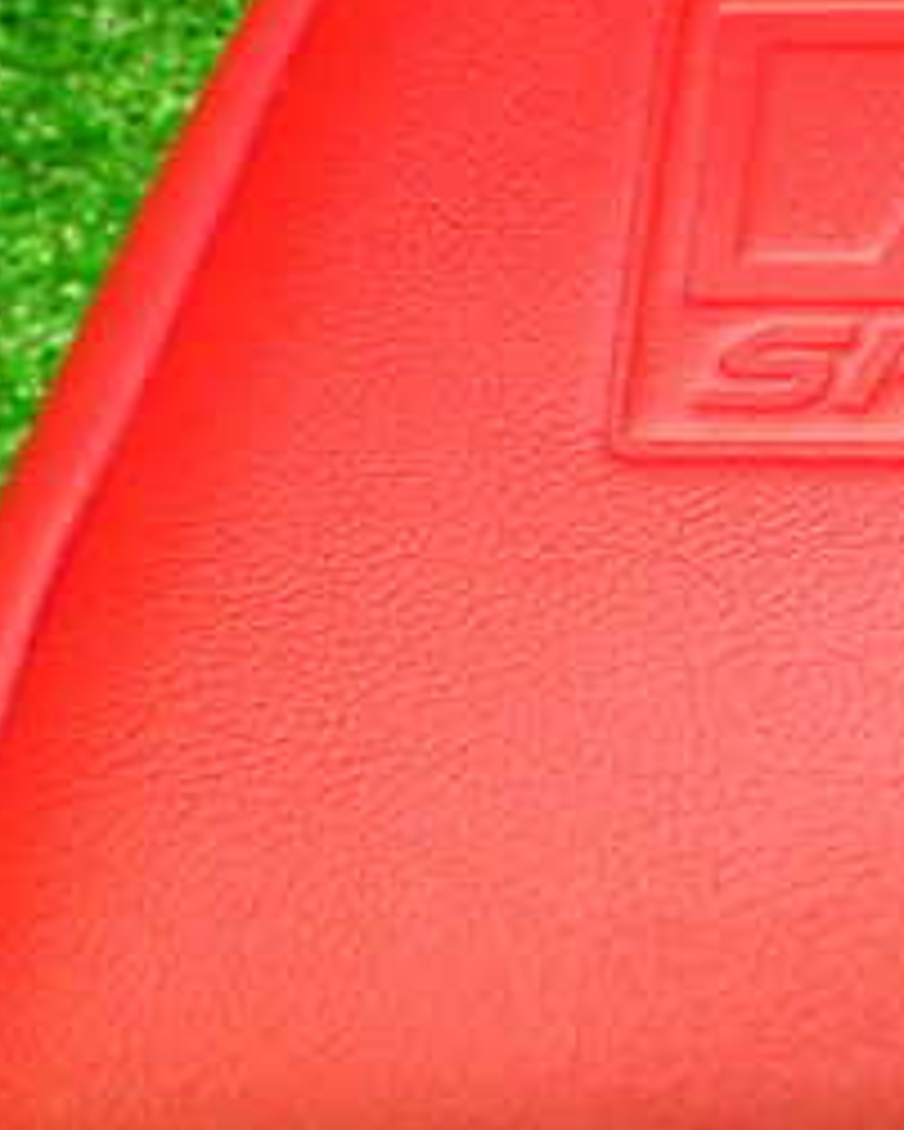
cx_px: 1061
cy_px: 239
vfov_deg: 26.7
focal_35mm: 70
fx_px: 2340
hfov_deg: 20.6
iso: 500
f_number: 2.3
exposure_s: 1/30
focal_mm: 5.4
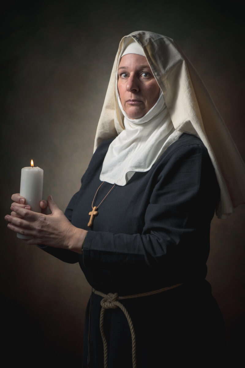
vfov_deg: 17.9
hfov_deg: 12.0
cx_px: 122
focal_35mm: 114
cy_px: 184
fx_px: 1164
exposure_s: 1/200
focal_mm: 76
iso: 100
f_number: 5
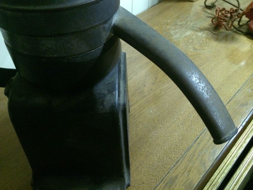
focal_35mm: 30
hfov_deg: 60.0
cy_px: 95
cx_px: 126
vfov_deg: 46.8
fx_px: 219
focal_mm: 4.12
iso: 640
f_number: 2.2
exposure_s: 1/15
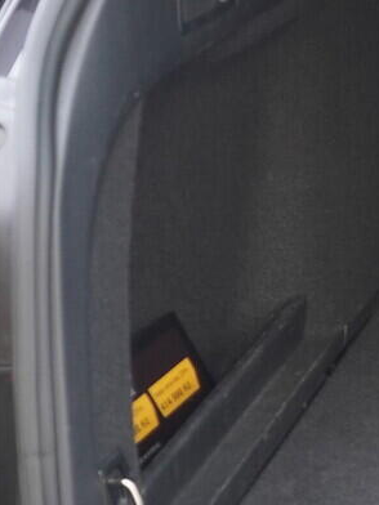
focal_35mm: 127
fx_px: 1854
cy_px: 175
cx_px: 820
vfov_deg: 15.5
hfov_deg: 10.5
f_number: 2.8
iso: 500
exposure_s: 1/40
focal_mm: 24
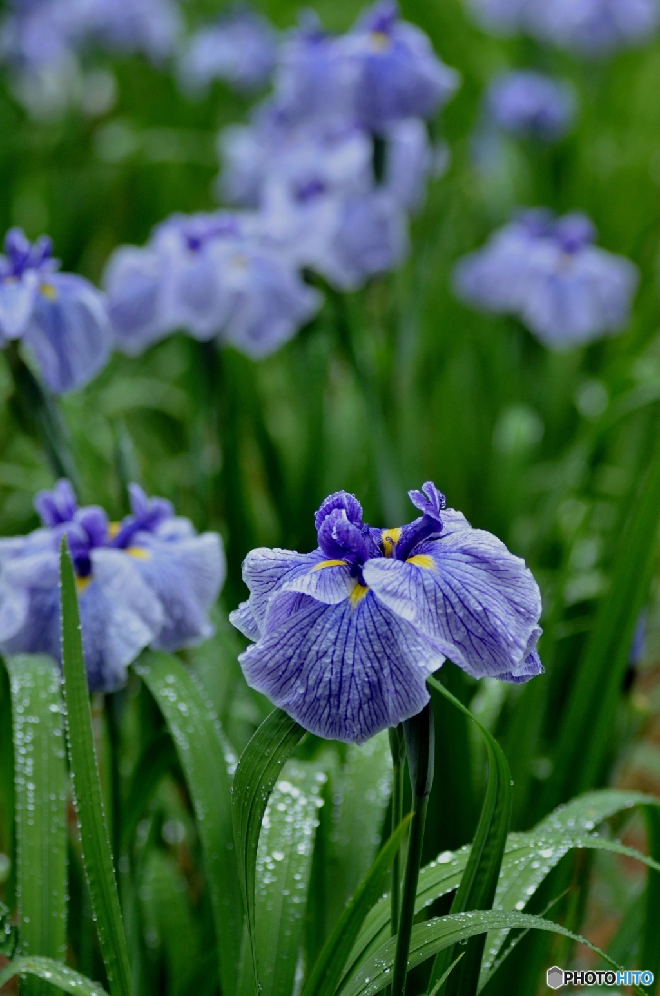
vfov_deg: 15.2
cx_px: 330
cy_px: 498
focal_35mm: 135
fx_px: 3729
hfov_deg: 10.1
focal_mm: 90
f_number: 5
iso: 500
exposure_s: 1/2500
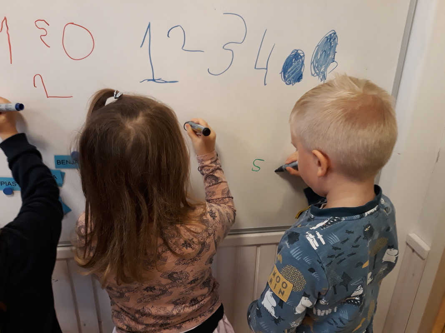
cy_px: 166
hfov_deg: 65.3
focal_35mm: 27
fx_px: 347
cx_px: 222
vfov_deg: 51.3
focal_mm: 3.71
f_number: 1.7
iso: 160
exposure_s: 1/33
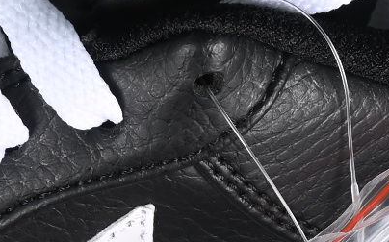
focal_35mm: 527
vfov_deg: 2.5
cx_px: -192
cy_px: -111
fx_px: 5584
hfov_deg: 4.0
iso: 160
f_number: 6.3
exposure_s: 1/50
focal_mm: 50
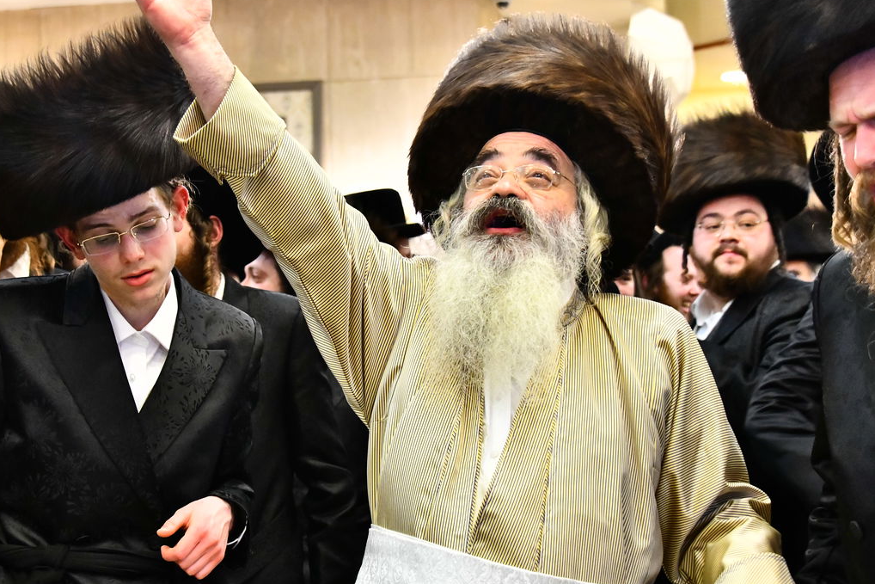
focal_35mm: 66
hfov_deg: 30.5
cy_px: 251
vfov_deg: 20.6
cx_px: 413
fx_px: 1604
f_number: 5
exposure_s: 1/100
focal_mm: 48
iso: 5000
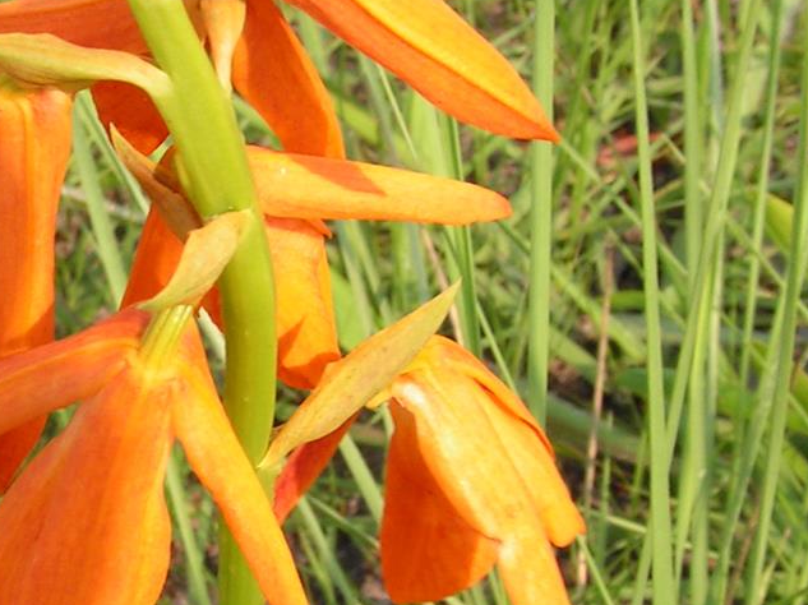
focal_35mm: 98
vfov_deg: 15.0
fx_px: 2286
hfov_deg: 19.9
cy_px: 135
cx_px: 181
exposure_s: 1/125
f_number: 5.6
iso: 50
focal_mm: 6.5
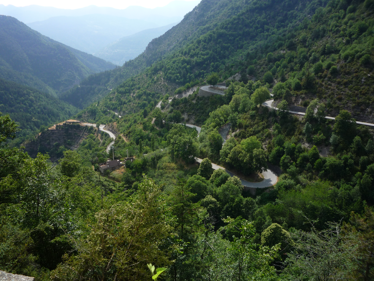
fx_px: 324
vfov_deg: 46.8
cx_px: 187
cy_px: 140
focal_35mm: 30
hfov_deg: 60.0
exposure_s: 1/400
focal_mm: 5.2
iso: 100
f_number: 4.5
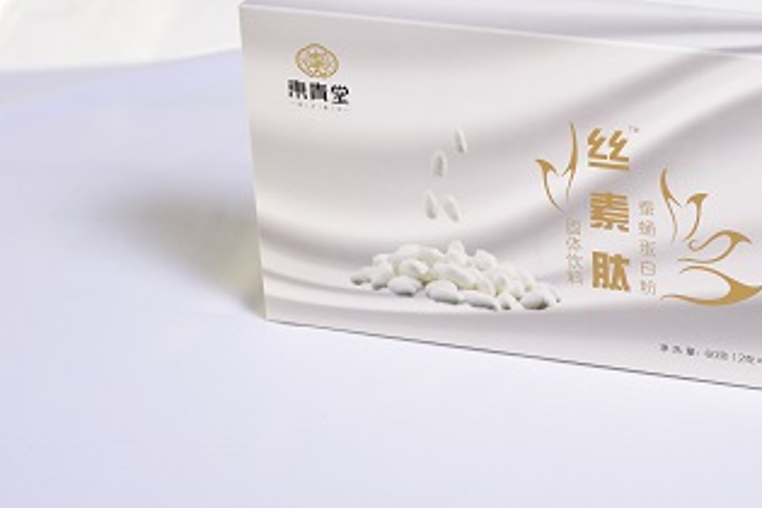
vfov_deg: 11.5
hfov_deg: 17.1
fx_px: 2519
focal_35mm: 119
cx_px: 590
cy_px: 214
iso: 160
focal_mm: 50
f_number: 5.6
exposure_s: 1/200
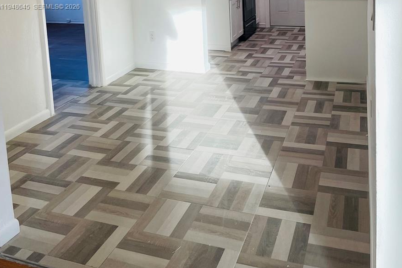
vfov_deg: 33.3
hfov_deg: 51.9
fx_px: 413
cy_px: 7
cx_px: 201
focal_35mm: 37
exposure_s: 1/120
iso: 50
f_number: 1.6
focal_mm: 4.2
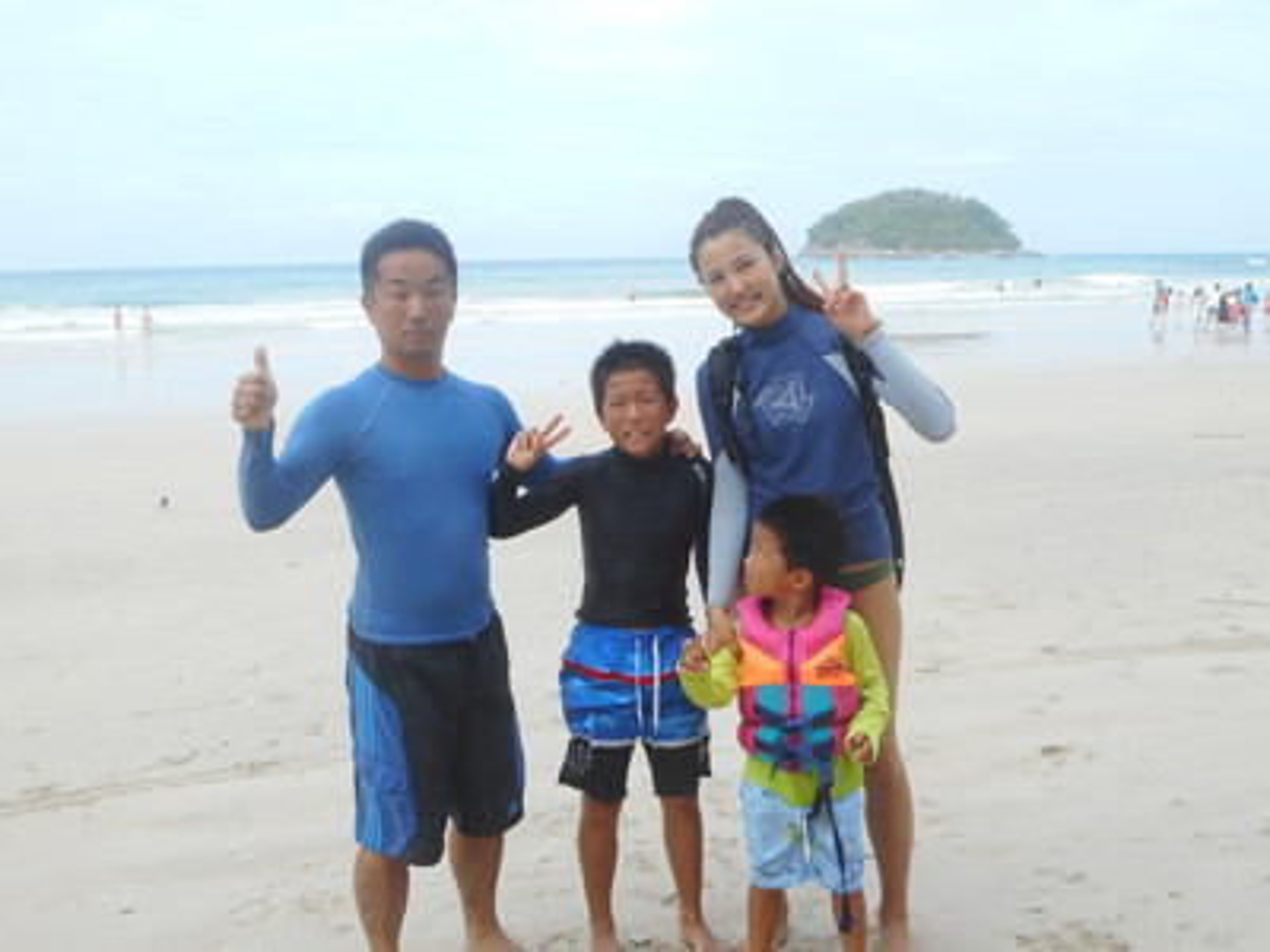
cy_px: 476
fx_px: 1431
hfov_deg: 47.9
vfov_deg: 36.8
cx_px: 635
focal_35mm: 39
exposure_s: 1/250
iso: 80
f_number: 4.5
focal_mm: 6.9
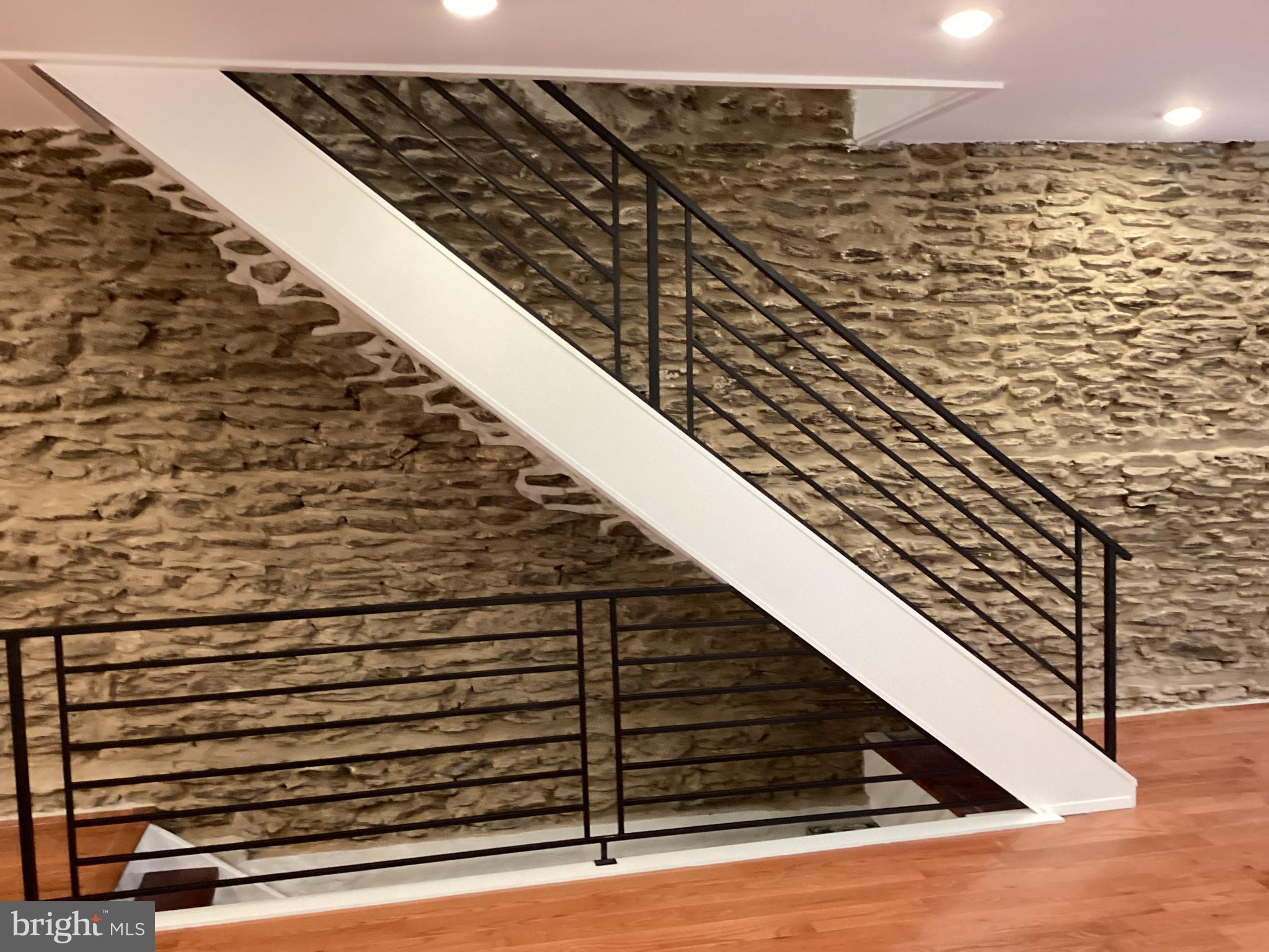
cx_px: 634
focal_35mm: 31
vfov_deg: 45.4
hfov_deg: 58.4
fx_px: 1136
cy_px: 476
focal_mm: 3.3
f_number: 2.4
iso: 320
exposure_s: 1/60
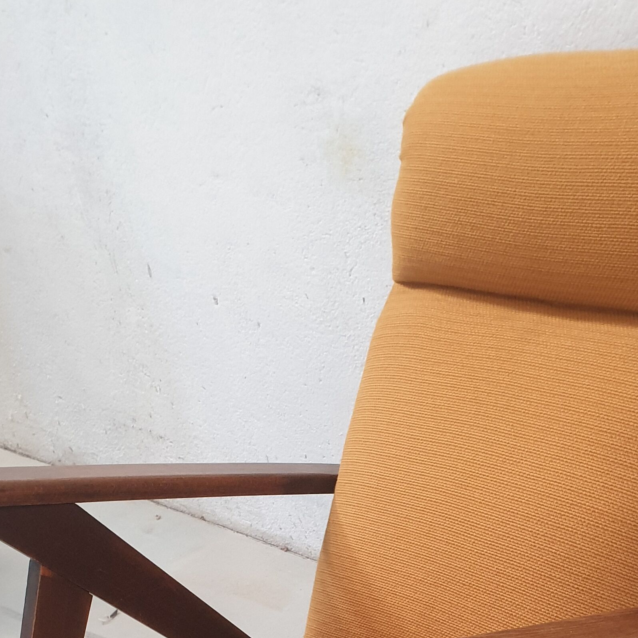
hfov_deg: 29.5
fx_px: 1209
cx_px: 393
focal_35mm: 58
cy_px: 744
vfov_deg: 26.6
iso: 250
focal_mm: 4.3
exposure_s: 1/38
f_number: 2.4
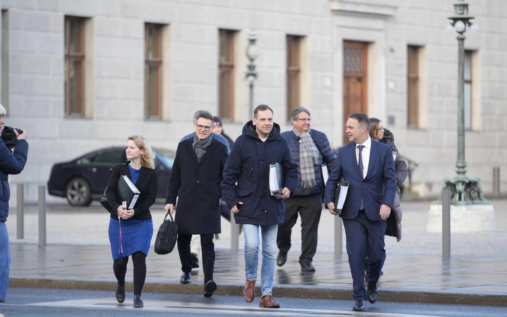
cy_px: 158
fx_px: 2598
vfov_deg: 7.0
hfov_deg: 11.1
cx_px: 253
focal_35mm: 188
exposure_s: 1/640
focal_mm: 184
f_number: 2.8
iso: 320
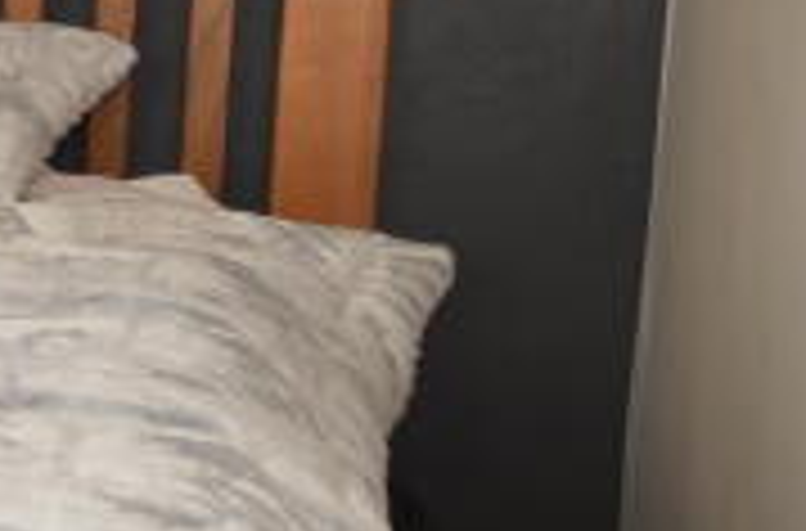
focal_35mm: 86
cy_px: 22
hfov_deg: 15.4
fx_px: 1919
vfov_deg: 15.5
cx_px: -1049
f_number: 4.5
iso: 200
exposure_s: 1/80
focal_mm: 10
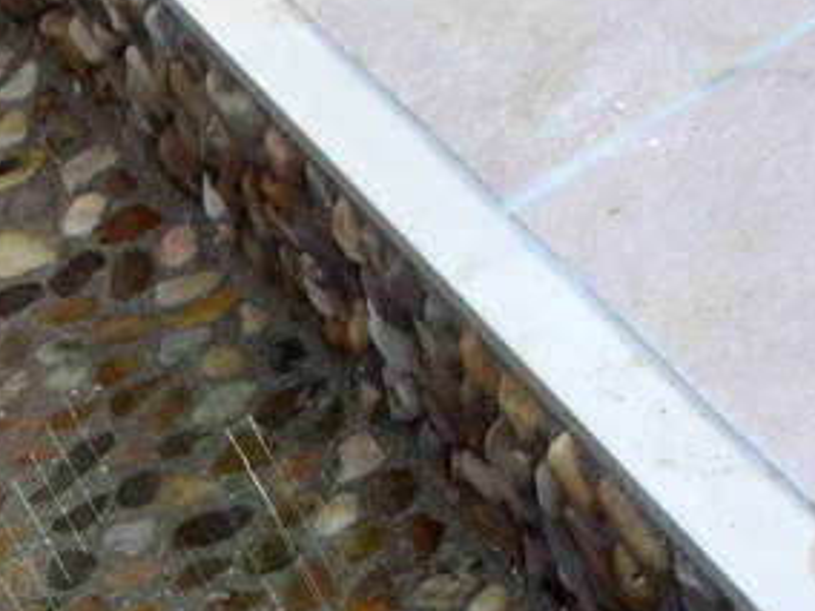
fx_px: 3485
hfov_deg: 13.2
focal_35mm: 148
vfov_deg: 9.9
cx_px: 23
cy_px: 763
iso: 50
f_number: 3
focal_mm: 5.8
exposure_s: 1/132
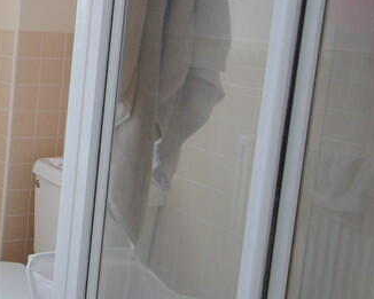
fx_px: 686
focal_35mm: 62
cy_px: 96
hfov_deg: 25.0
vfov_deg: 24.5
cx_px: -153
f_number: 4.8
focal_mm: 14
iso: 200
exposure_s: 1/30
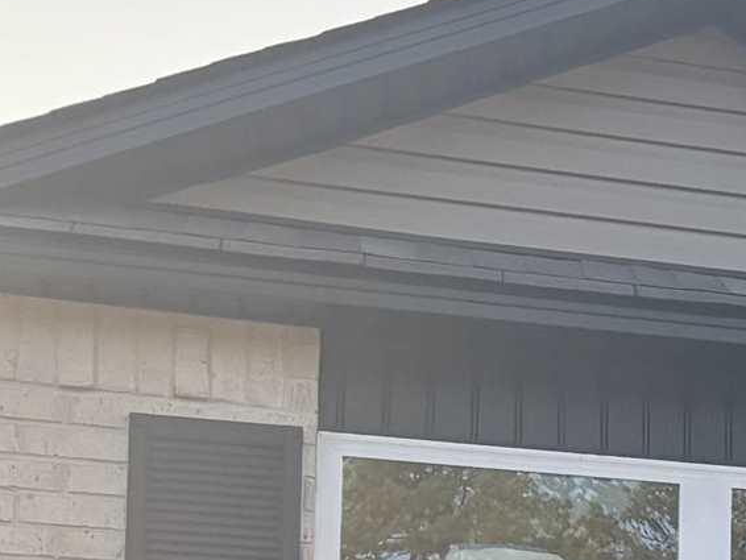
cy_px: 929
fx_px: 3040
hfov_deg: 11.5
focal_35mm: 141
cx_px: 1791
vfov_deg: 10.1
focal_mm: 5.96
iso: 50
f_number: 1.6
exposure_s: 1/722
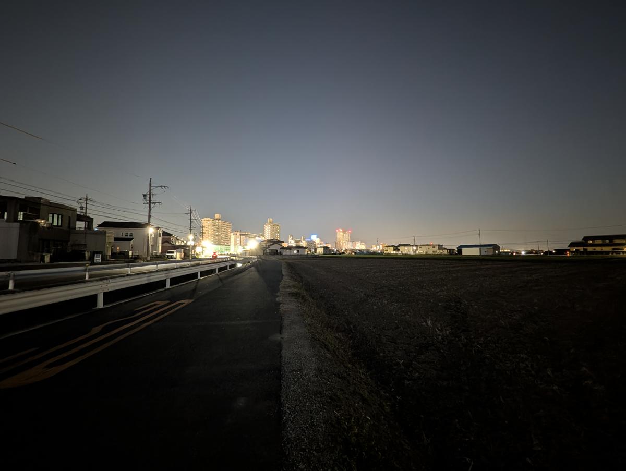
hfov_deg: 110.5
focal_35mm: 12
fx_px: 217
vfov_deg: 94.6
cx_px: 313
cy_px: 236
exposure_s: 1/9.98
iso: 1971
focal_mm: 2.02
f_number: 1.7
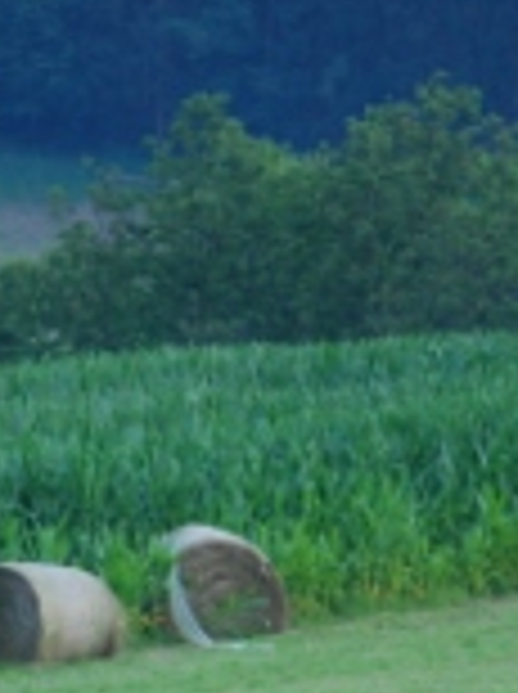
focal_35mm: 842
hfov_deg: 1.8
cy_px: 572
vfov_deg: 2.4
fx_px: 16847
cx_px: 149
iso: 100
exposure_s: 1/40
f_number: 5.6
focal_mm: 200
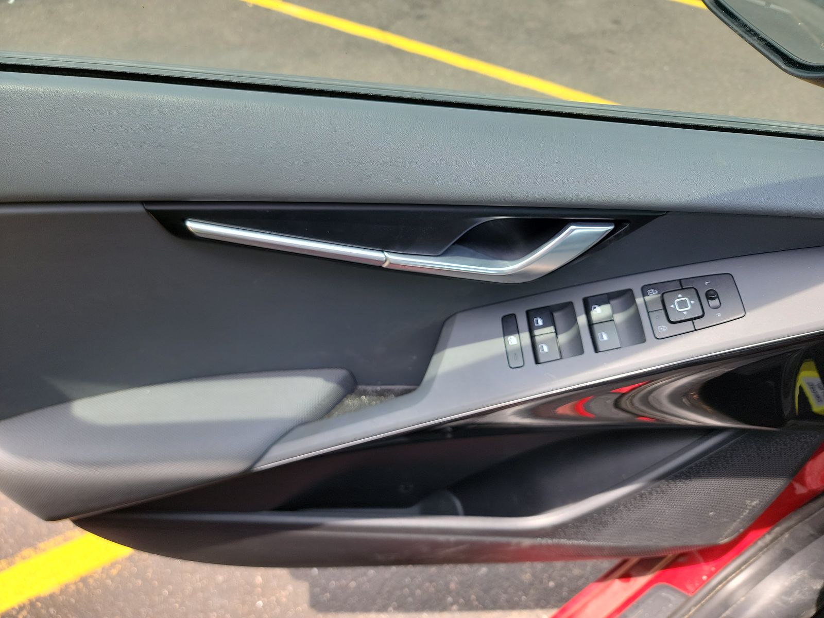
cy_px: 309
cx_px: 412
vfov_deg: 56.8
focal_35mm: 24
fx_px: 571
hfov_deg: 71.6
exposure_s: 1/193
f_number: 1.8
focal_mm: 6.7
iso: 50
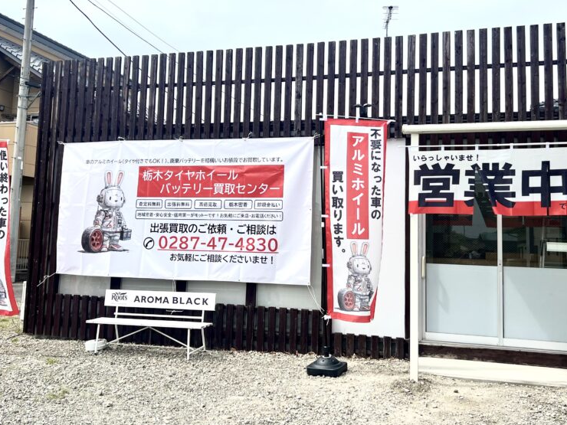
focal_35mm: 36
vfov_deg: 39.6
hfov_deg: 51.4
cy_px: 184
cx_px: 289
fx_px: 590
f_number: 1.5
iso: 50
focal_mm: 5.7
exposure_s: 1/6579
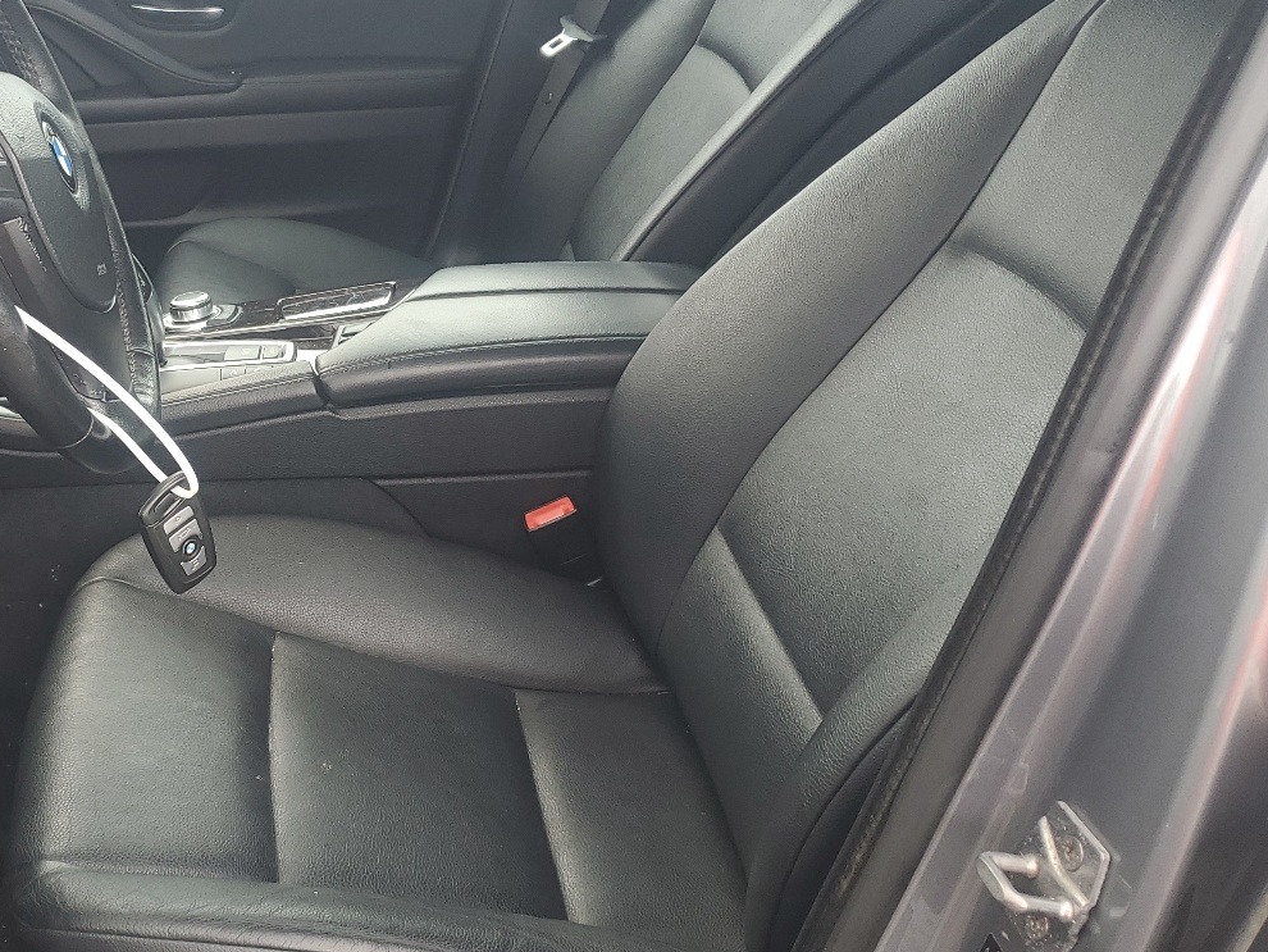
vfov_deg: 34.4
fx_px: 1539
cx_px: 264
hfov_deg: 42.9
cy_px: 480
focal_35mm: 42
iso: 52
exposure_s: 1/120
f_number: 1.5
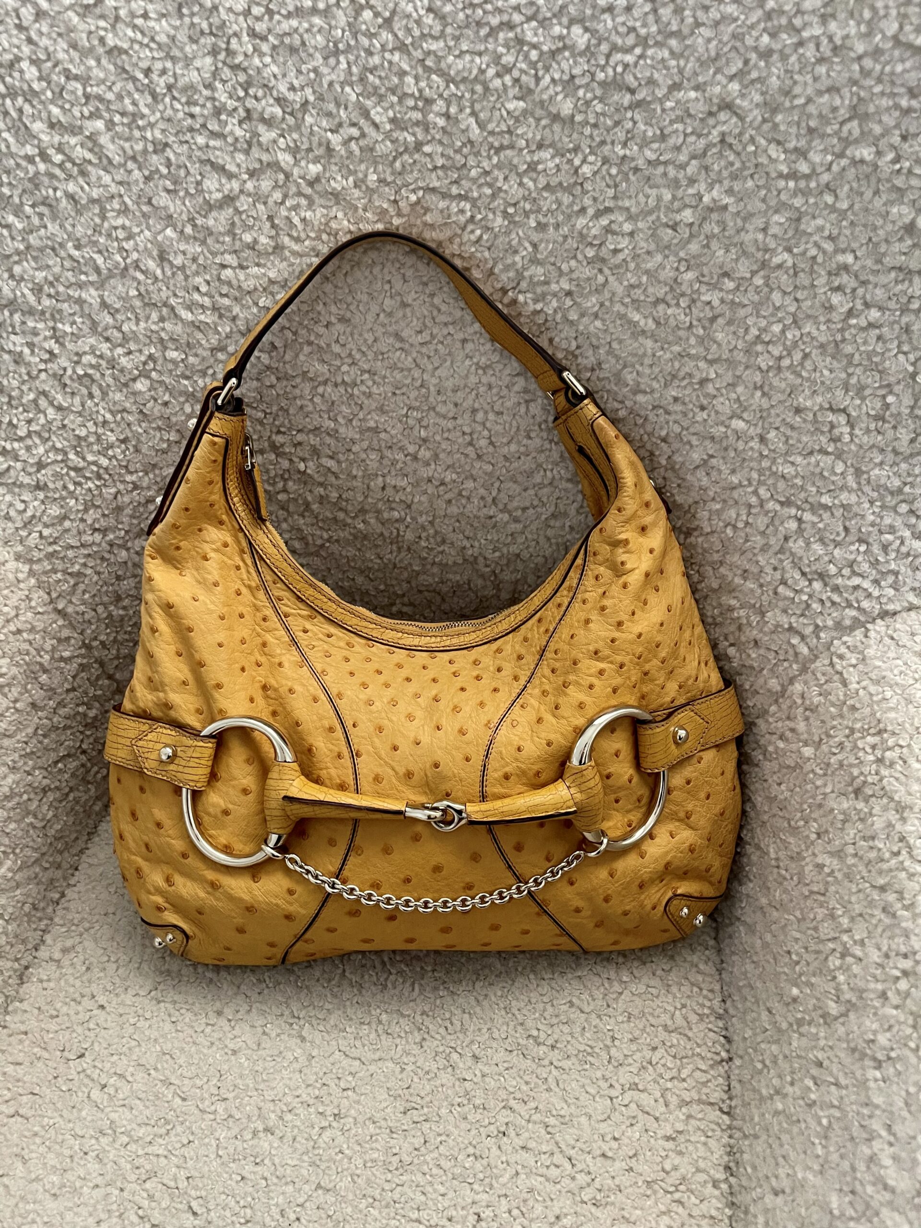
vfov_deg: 67.3
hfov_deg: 53.1
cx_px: 460
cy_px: 614
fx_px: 922
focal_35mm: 26
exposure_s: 1/46
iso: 500
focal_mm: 5.1
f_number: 1.6
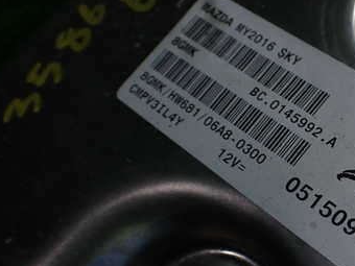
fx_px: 544
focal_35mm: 53
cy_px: 173
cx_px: 300
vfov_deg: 27.4
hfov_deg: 34.7
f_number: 2.3
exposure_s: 1/125
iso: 125
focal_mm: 5.4
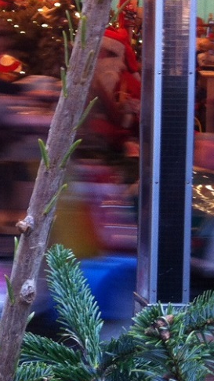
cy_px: 39
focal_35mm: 98
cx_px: -269
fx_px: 990
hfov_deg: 10.8
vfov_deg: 21.3
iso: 125
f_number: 2.8
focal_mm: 3.85
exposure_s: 1/15
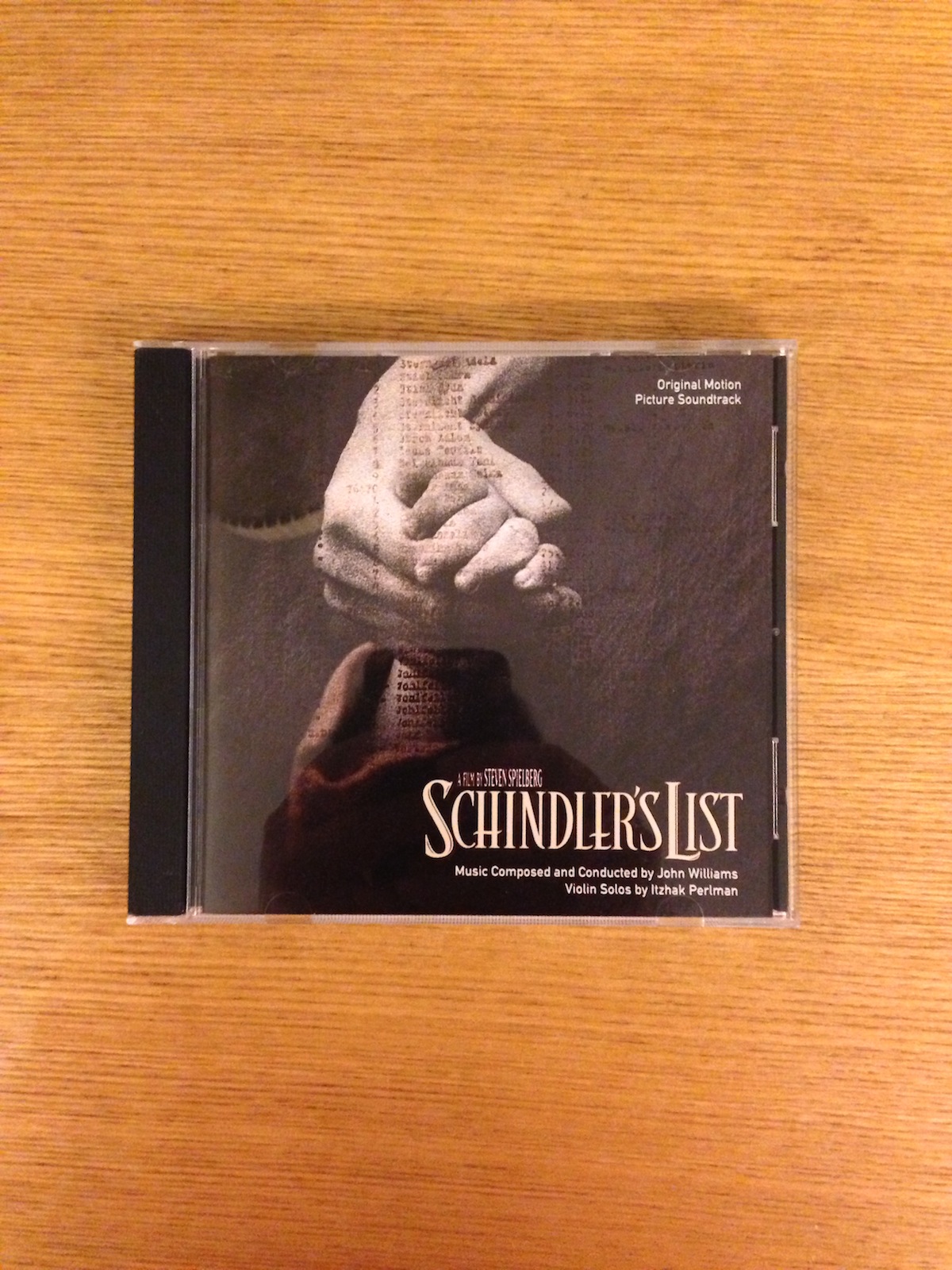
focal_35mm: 33
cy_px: 635
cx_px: 476
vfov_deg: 55.4
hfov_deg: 42.9
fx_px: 1210
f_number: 2.4
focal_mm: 4.13
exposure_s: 1/17
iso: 800
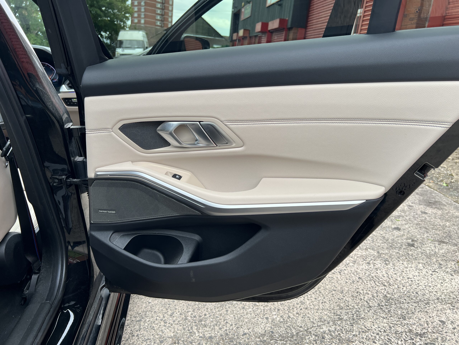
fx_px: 345
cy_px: 172
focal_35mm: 26
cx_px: 230
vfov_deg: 53.1
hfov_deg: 67.3
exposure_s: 1/234
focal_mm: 5.7
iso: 40
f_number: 1.5
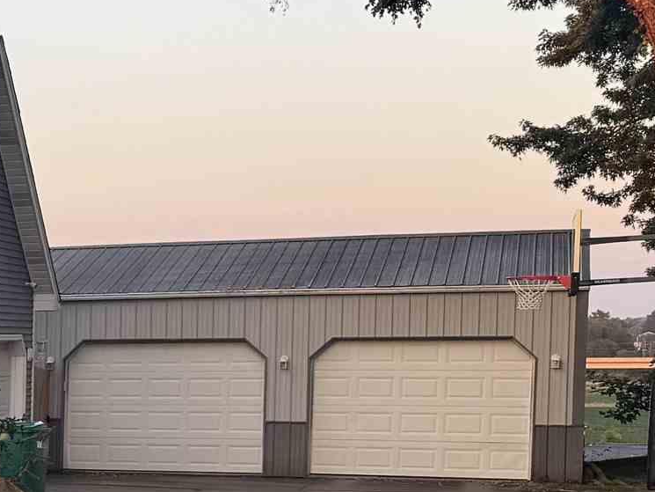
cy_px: 468
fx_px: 1874
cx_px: -576
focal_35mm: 99
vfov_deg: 14.7
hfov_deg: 16.2
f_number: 1.78
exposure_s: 1/527
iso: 80
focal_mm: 6.76
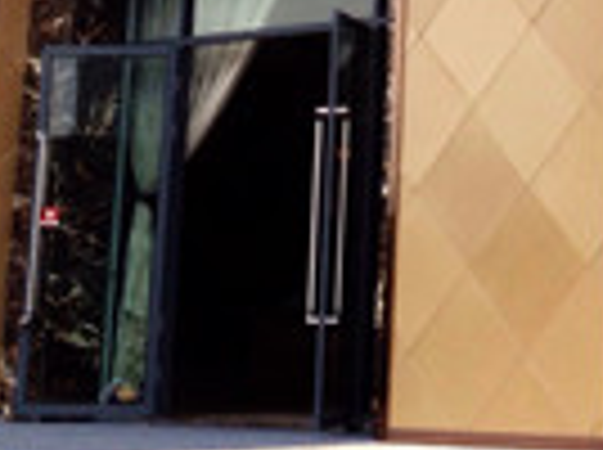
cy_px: -410
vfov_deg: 8.9
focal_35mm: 157
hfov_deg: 12.5
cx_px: 598
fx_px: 2730
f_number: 2.4
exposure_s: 1/370
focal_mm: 4.28
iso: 50
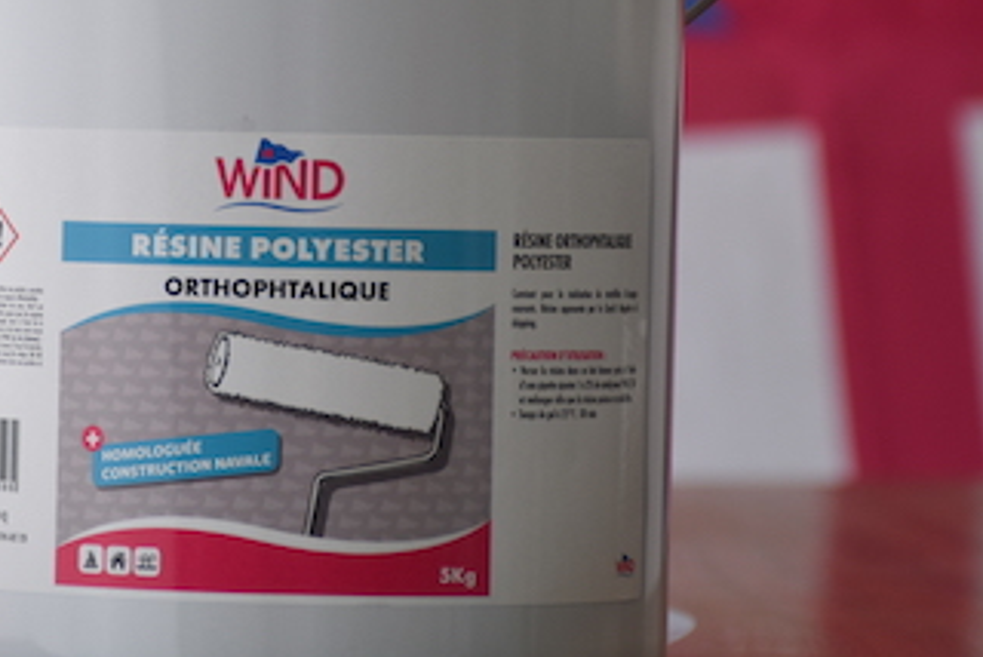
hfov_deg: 7.2
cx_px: 224
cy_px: 149
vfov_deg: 4.8
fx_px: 7789
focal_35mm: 285
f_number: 5.6
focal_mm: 95
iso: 320
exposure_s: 1/125
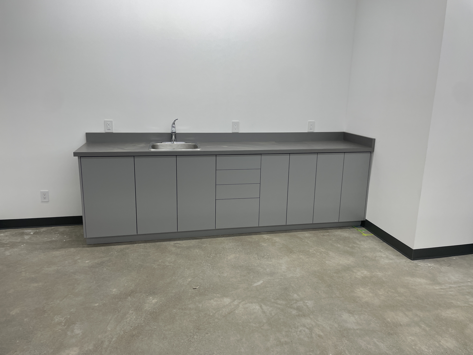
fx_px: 355
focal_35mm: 26
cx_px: 236
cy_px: 178
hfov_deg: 67.3
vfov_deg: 53.1
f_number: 1.6
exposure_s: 1/120
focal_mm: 4.2
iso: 50
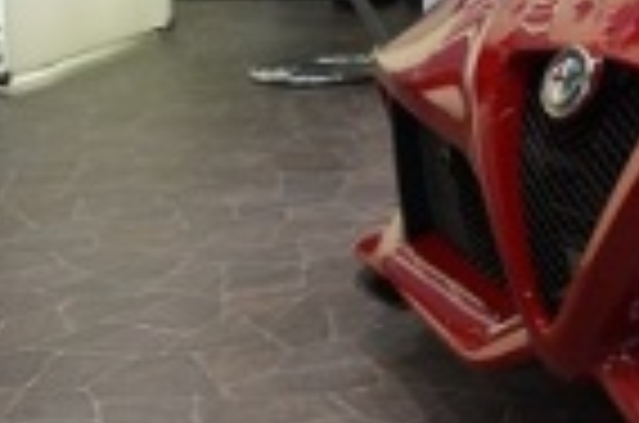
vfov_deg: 13.6
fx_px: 1736
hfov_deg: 18.1
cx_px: 1008
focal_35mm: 98
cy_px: -61
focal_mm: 16
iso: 400
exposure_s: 1/160
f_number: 4
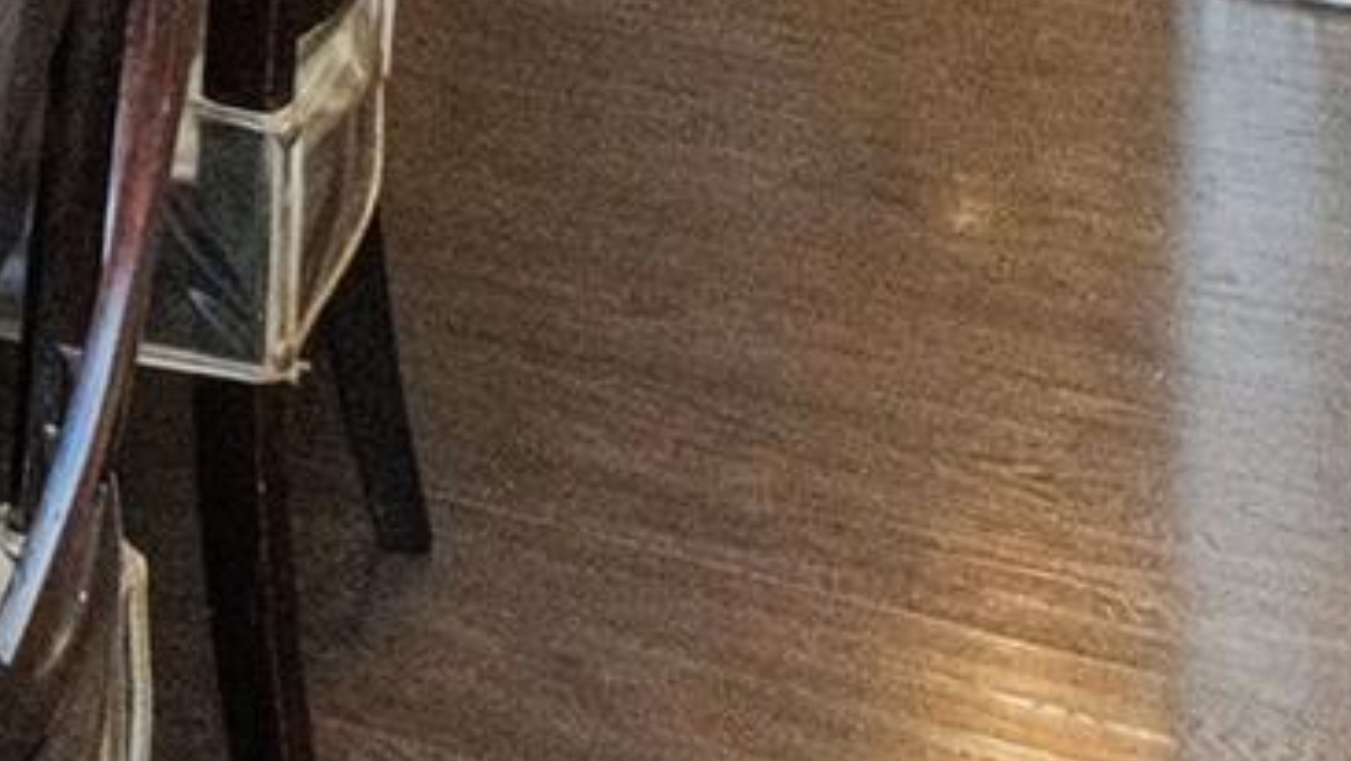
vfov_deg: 11.4
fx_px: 3153
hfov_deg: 18.7
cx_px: -1078
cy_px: -1055
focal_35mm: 88
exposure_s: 1/60
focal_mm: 10
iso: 2000
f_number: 8
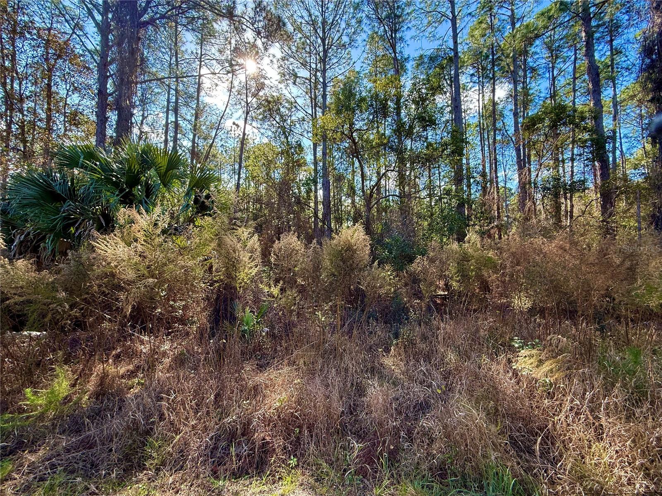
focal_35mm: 14
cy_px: 248
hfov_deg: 102.1
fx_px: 268
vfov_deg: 85.7
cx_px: 331
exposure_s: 1/240
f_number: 2.2
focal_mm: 2.22
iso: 64
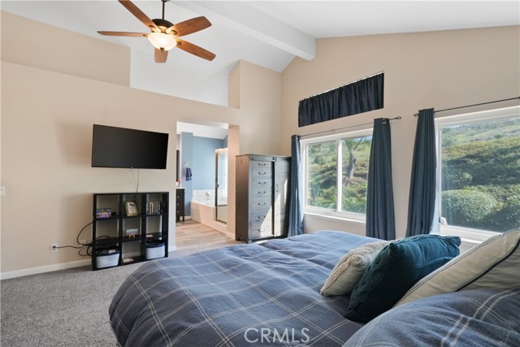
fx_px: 231
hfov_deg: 96.7
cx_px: 260
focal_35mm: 16
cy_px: 174
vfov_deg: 73.8
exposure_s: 1/15
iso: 500
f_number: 6.3
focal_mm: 16
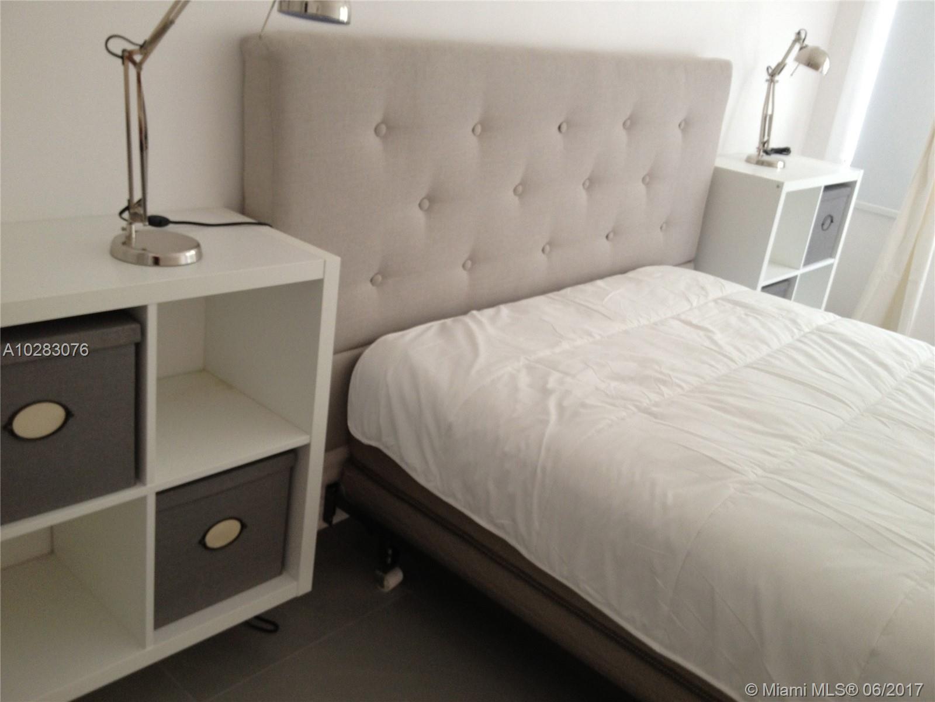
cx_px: 468
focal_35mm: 35
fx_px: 945
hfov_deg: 52.6
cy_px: 351
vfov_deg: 40.7
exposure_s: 1/20
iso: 80
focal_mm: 4.28
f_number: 2.4
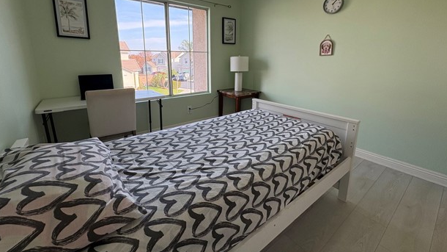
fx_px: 190
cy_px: 98
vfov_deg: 66.3
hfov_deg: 99.3
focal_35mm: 16
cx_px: 216
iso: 64
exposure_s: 1/181
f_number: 2.2
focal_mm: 2.22
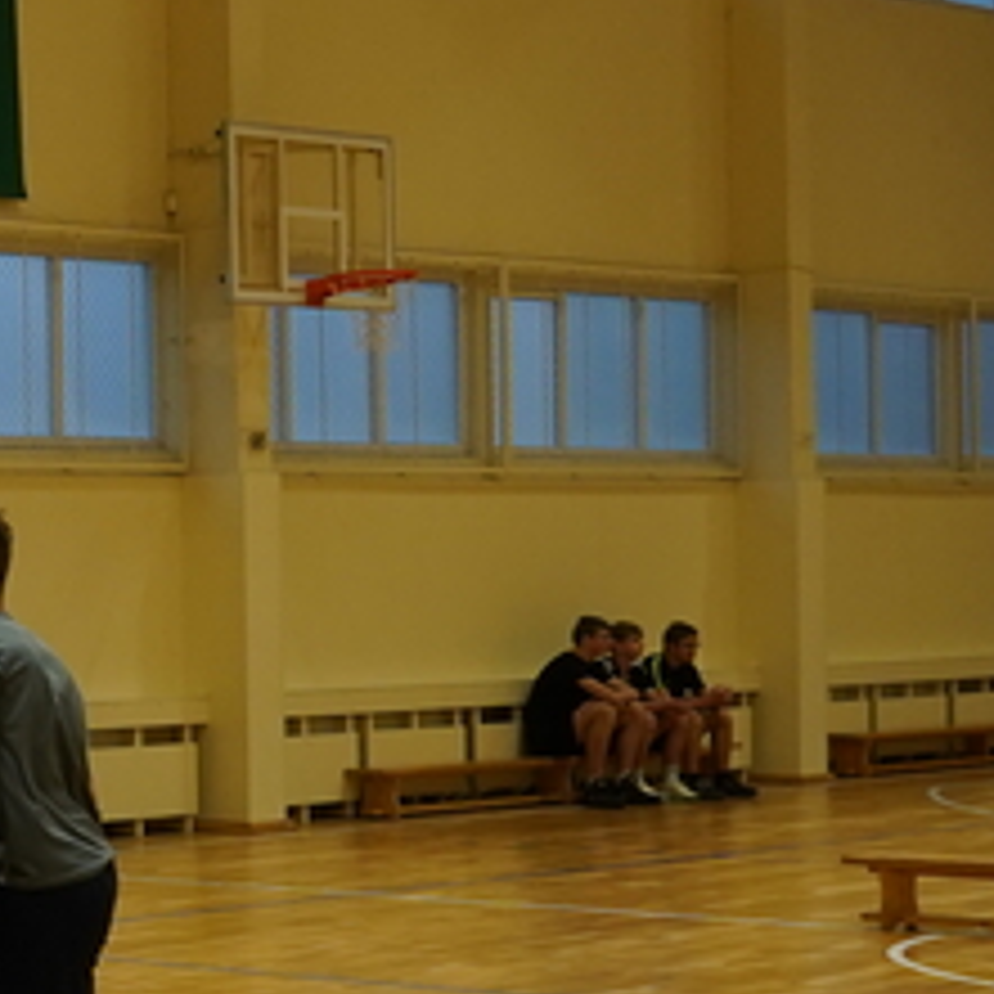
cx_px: -726
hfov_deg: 13.8
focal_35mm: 114
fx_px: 3704
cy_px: 562
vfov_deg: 15.3
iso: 1000
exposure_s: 1/160
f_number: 4
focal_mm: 24
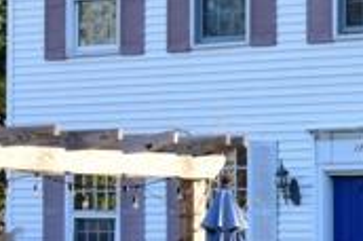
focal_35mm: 163
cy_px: 153
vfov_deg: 8.4
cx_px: 606
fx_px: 1641
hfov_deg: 11.8
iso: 500
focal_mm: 35
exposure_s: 1/100
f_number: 10
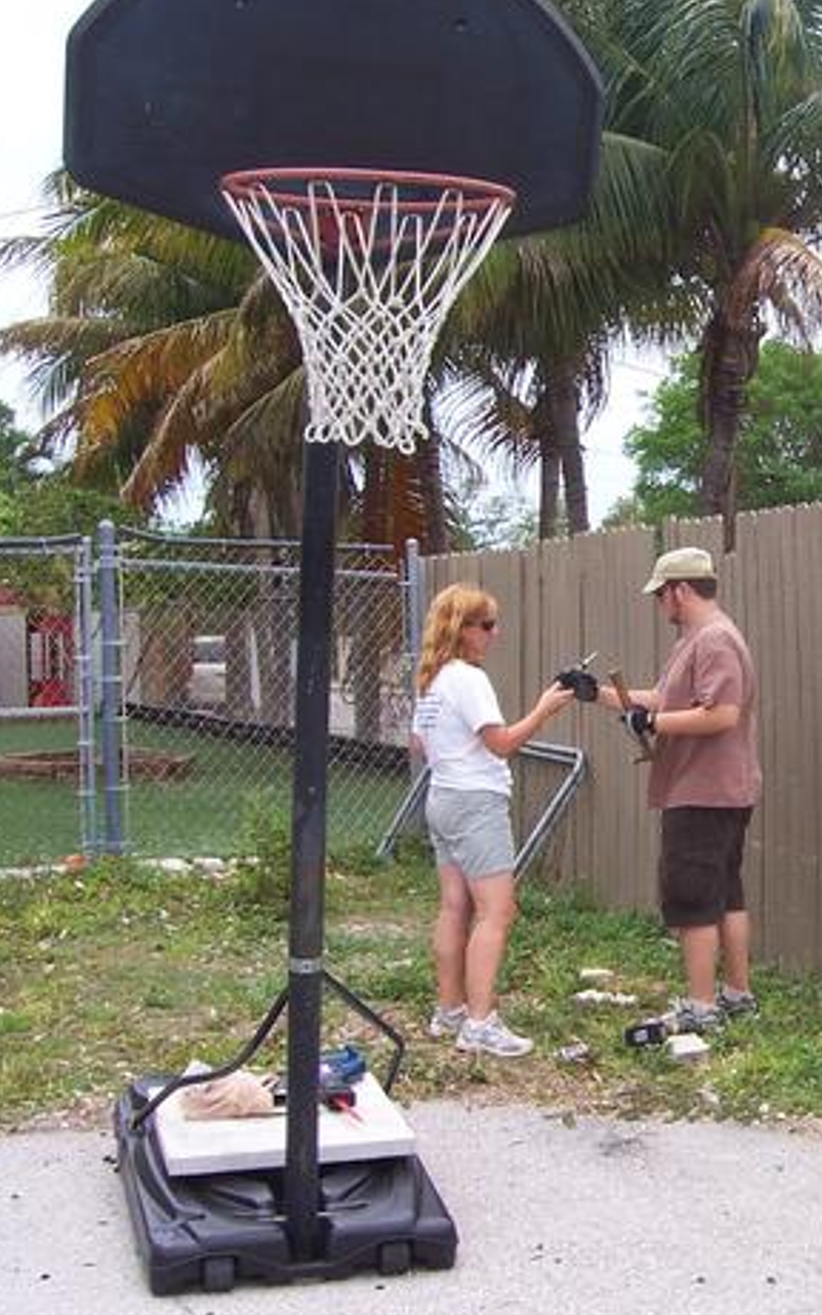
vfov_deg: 38.2
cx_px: 805
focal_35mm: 53
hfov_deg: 23.5
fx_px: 1900
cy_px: 673
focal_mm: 6
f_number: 4.8
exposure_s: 1/350
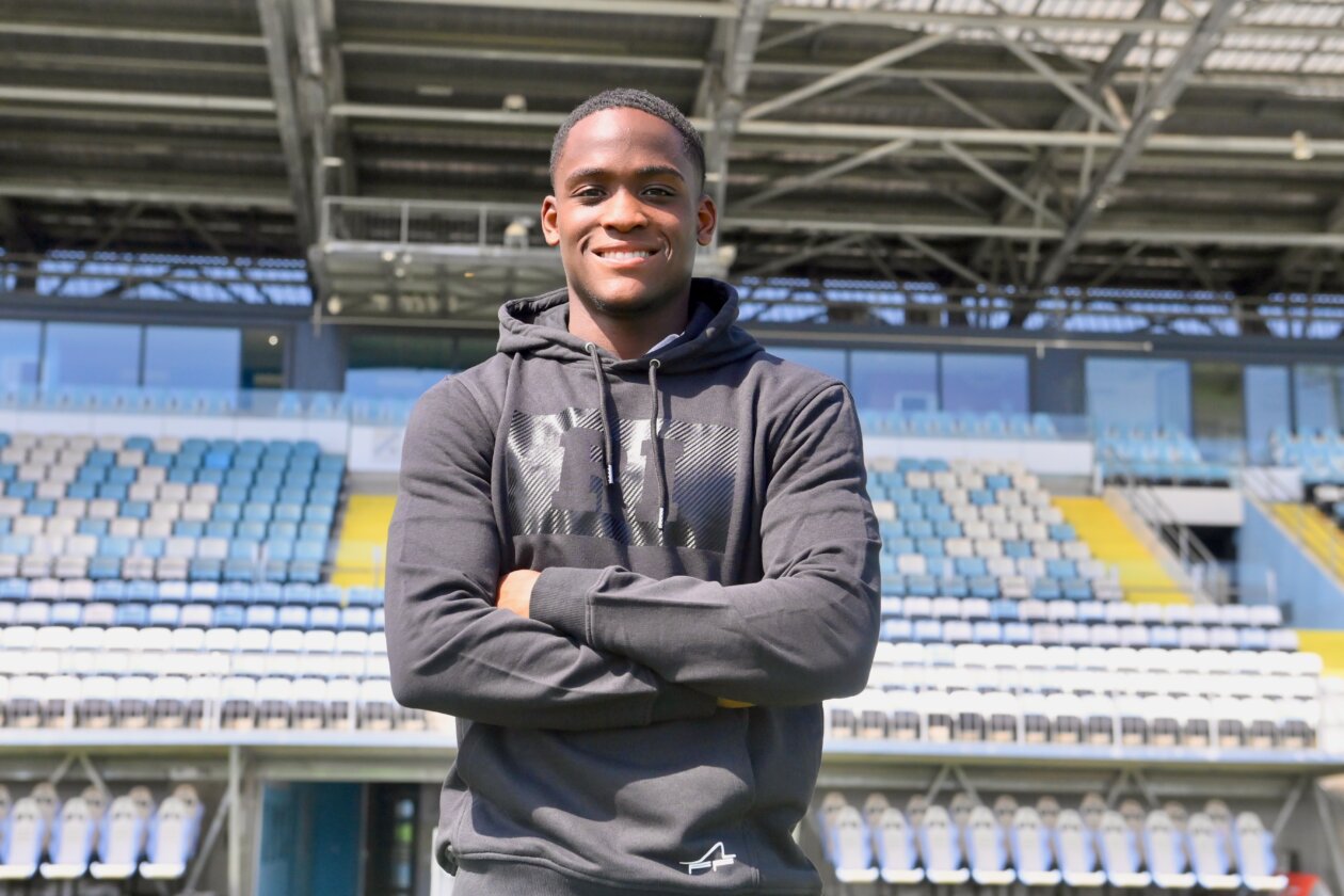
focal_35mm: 55
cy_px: 448
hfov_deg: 36.2
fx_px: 2053
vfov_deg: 24.6
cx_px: 672
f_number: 5
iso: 4000
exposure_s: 1/8000
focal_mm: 55
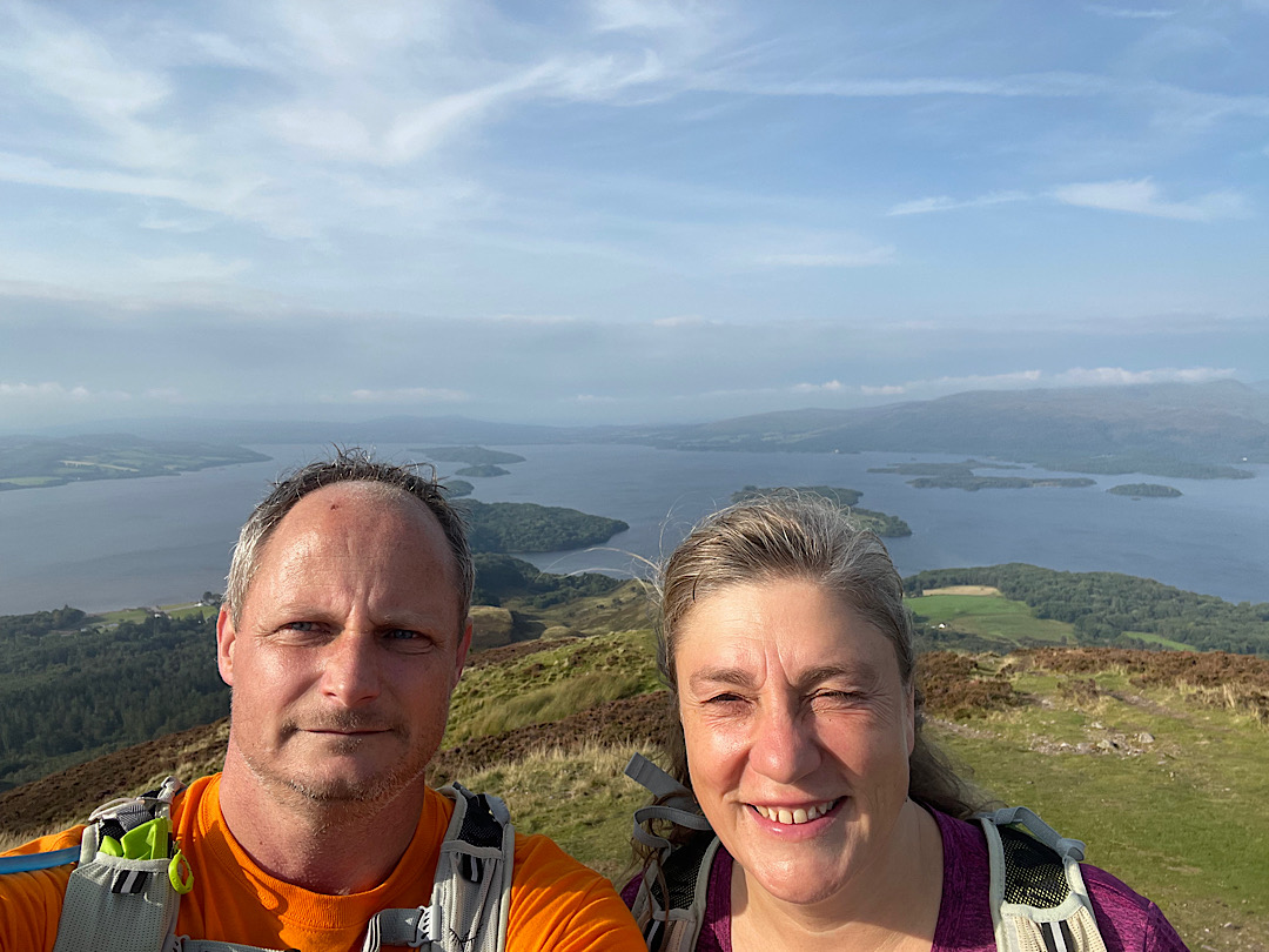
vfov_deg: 58.9
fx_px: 843
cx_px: 634
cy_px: 476
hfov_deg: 73.9
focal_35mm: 23
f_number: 2.2
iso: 25
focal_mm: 2.71
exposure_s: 1/1199
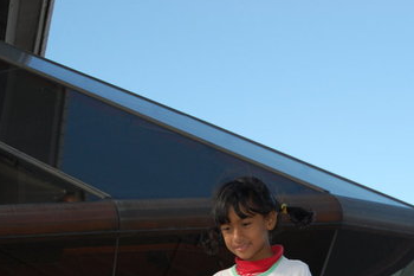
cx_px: 291
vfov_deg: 9.1
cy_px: 245
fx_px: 1735
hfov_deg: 13.6
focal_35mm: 151
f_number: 5.6
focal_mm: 55
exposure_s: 1/500
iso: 250
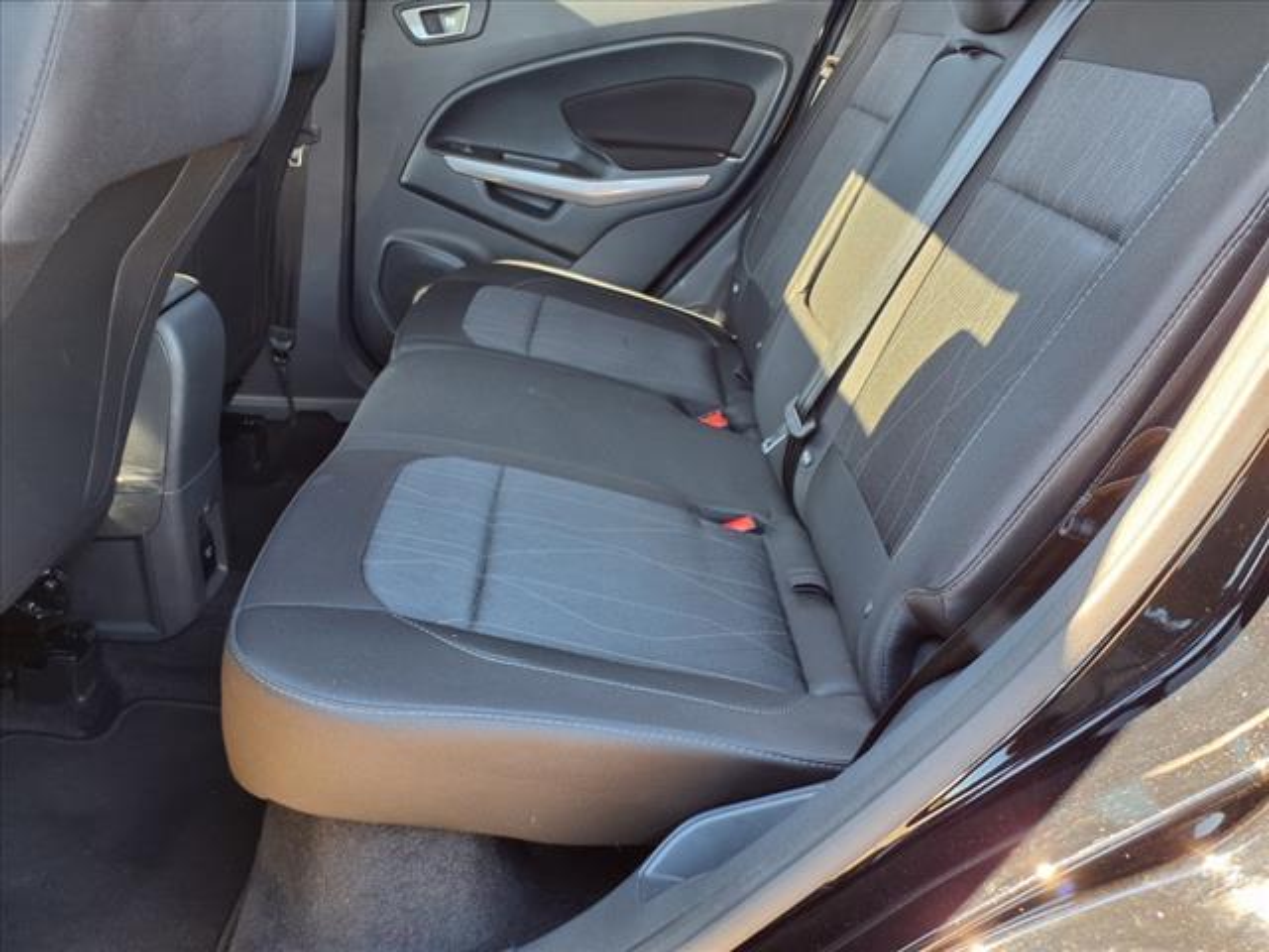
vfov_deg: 51.4
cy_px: 476
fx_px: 990
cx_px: 634
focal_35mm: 27
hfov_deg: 65.3
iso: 80
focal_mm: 3.58
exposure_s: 1/40
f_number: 1.9
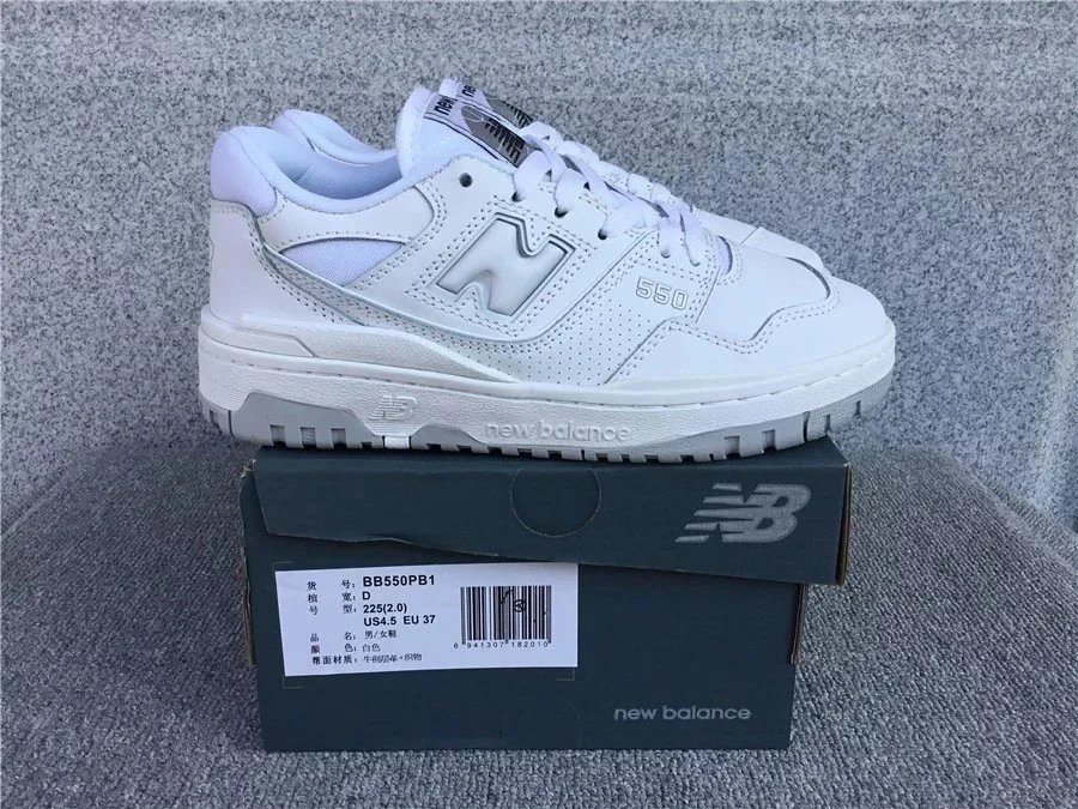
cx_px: 539
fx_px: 965
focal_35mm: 31
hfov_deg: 58.4
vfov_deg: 45.4
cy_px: 404
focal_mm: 3.3
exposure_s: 1/431
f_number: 2.4
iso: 25
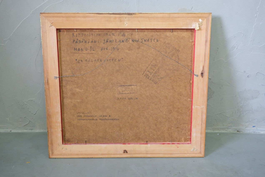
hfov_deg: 69.4
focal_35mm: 26
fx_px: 191
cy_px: 88
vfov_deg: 49.6
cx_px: 132
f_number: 4
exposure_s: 1/26
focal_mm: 17.1
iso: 1600
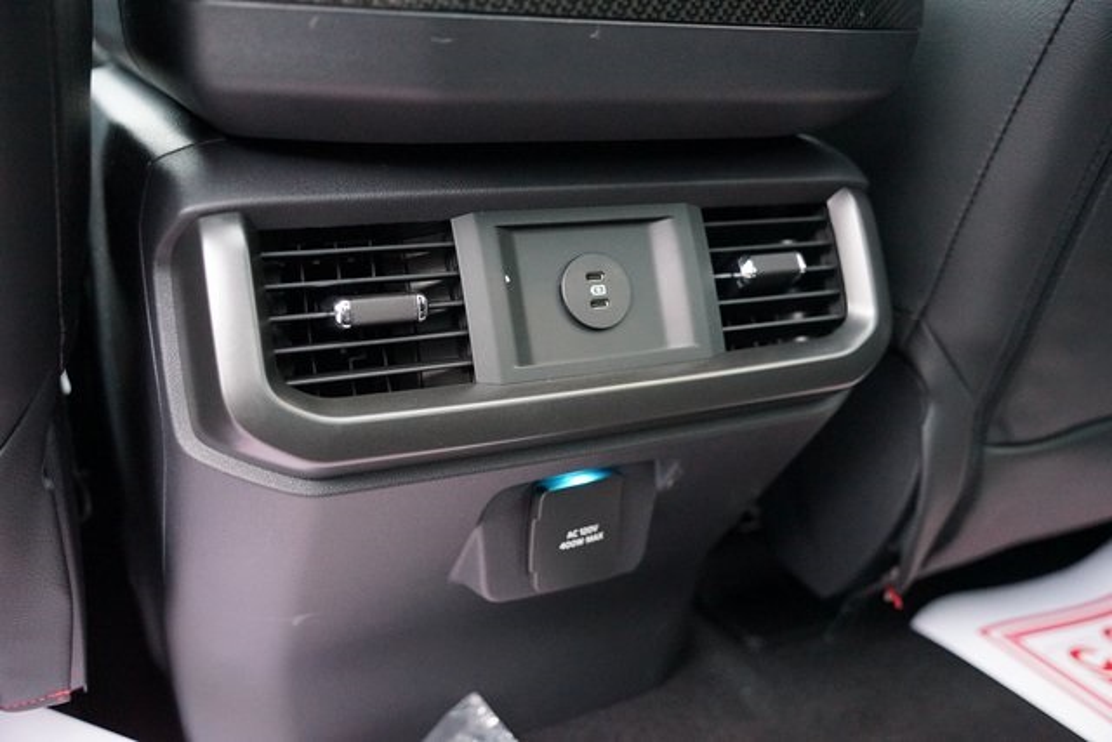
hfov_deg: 57.2
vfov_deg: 40.0
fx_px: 1019
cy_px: 371
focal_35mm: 33
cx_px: 556
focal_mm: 33
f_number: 3.2
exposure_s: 1/60
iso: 6400
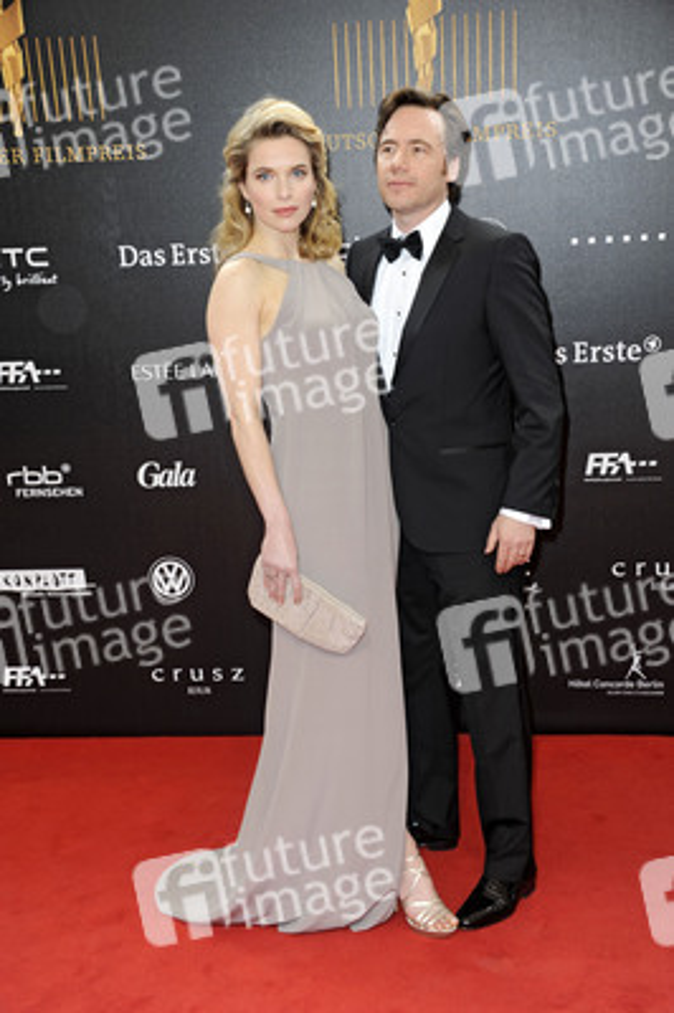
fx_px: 1350
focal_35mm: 48
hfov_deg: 28.0
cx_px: 337
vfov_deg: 41.1
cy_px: 506
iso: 500
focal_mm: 48
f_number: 6.3
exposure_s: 1/160
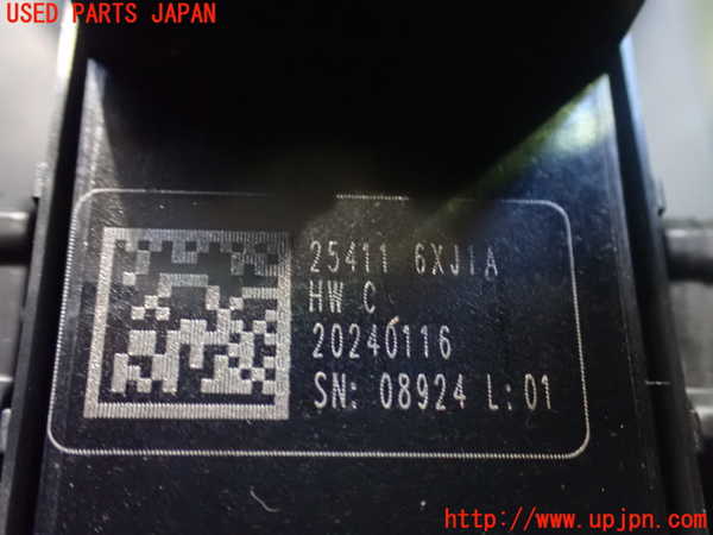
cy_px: 268
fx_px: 844
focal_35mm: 41
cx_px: 356
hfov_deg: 45.8
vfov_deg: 35.1
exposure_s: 1/30
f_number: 2.8
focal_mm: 7.31
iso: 1600
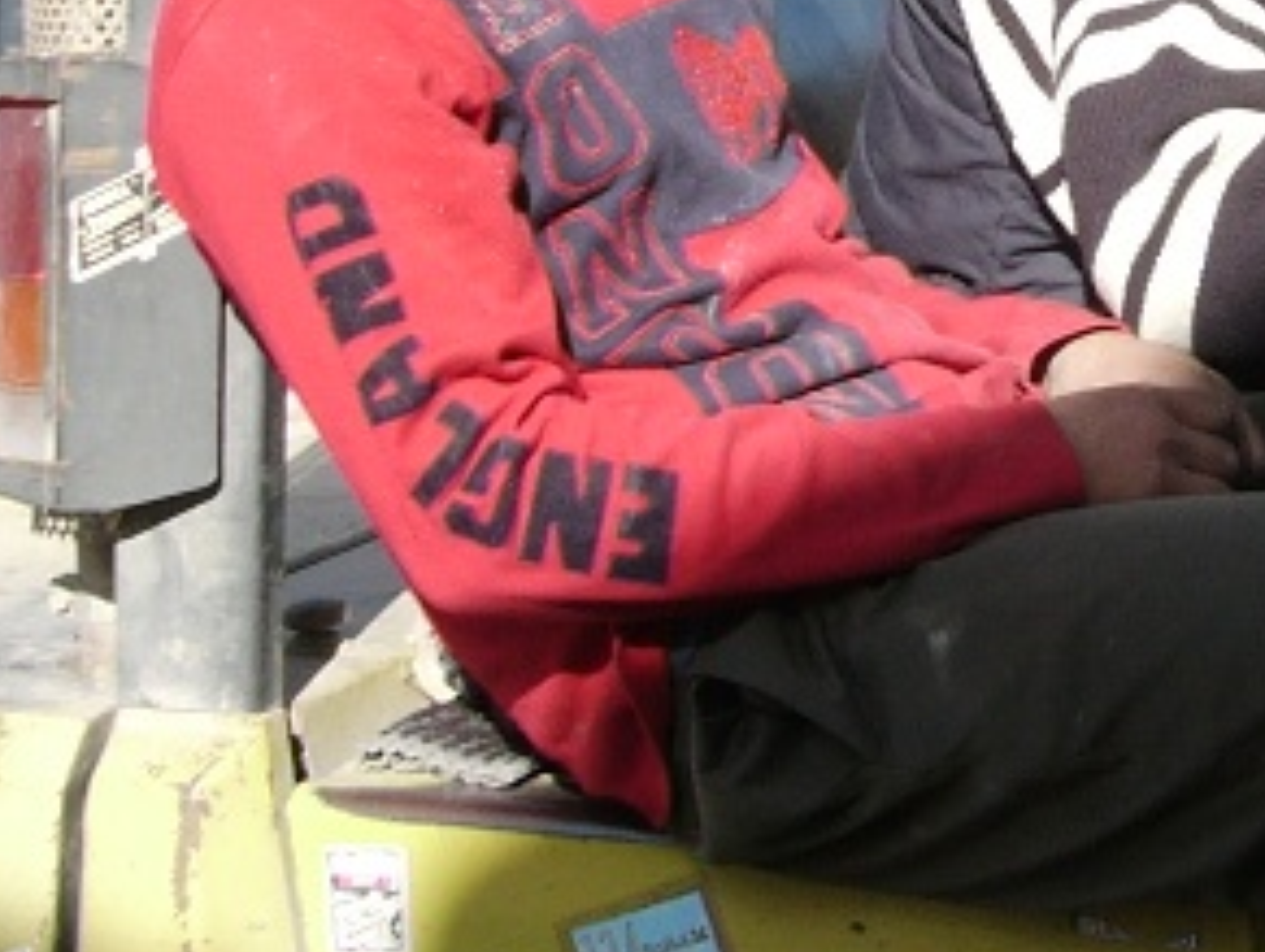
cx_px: 1282
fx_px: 4500
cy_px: -113
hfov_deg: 15.7
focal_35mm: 123
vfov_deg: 11.9
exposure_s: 1/60
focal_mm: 5.8
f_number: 8
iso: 50
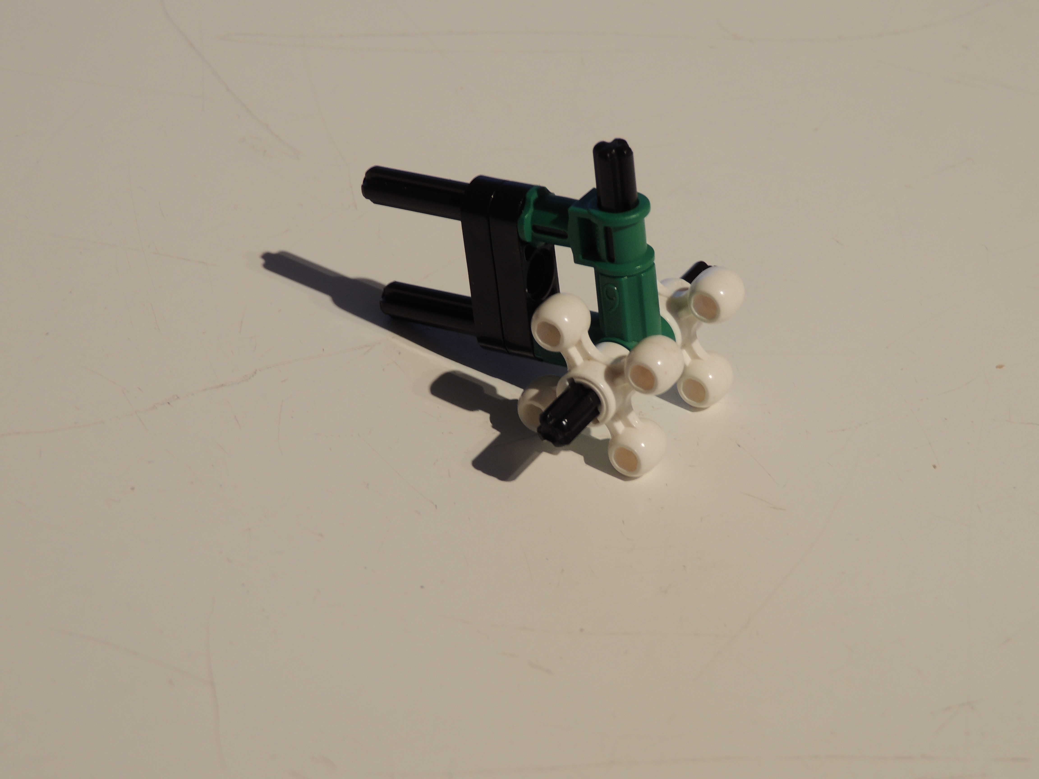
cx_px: 520
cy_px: 390
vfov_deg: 14.8
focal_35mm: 100
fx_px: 3002
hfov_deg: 19.6
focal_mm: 17.8
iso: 100
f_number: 4.1
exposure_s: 1/3
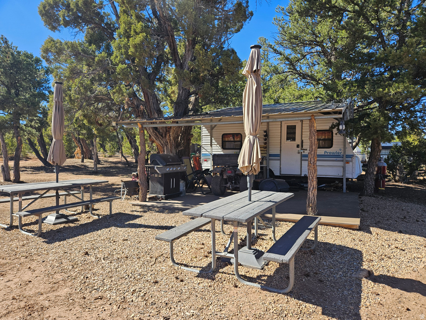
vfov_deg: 58.9
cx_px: 213
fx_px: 283
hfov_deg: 73.9
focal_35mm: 23
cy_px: 160
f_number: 1.8
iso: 40
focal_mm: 5.4
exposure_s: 1/1189
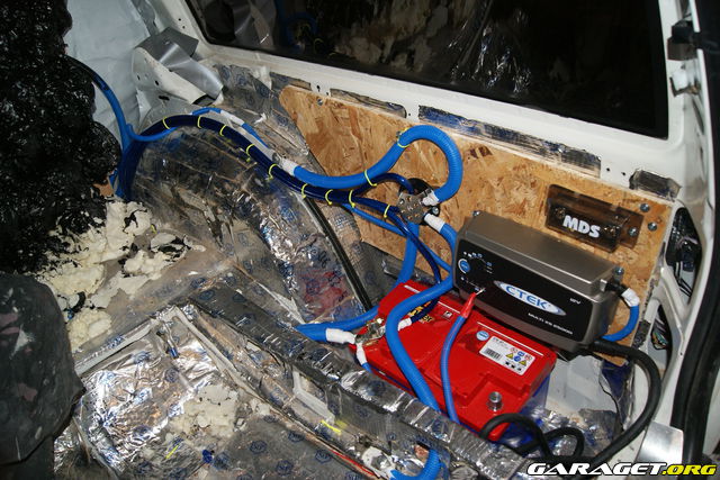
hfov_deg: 67.4
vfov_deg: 48.0
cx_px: 360
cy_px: 240
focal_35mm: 27
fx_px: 540
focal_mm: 18
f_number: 5.6
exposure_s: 1/60
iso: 400
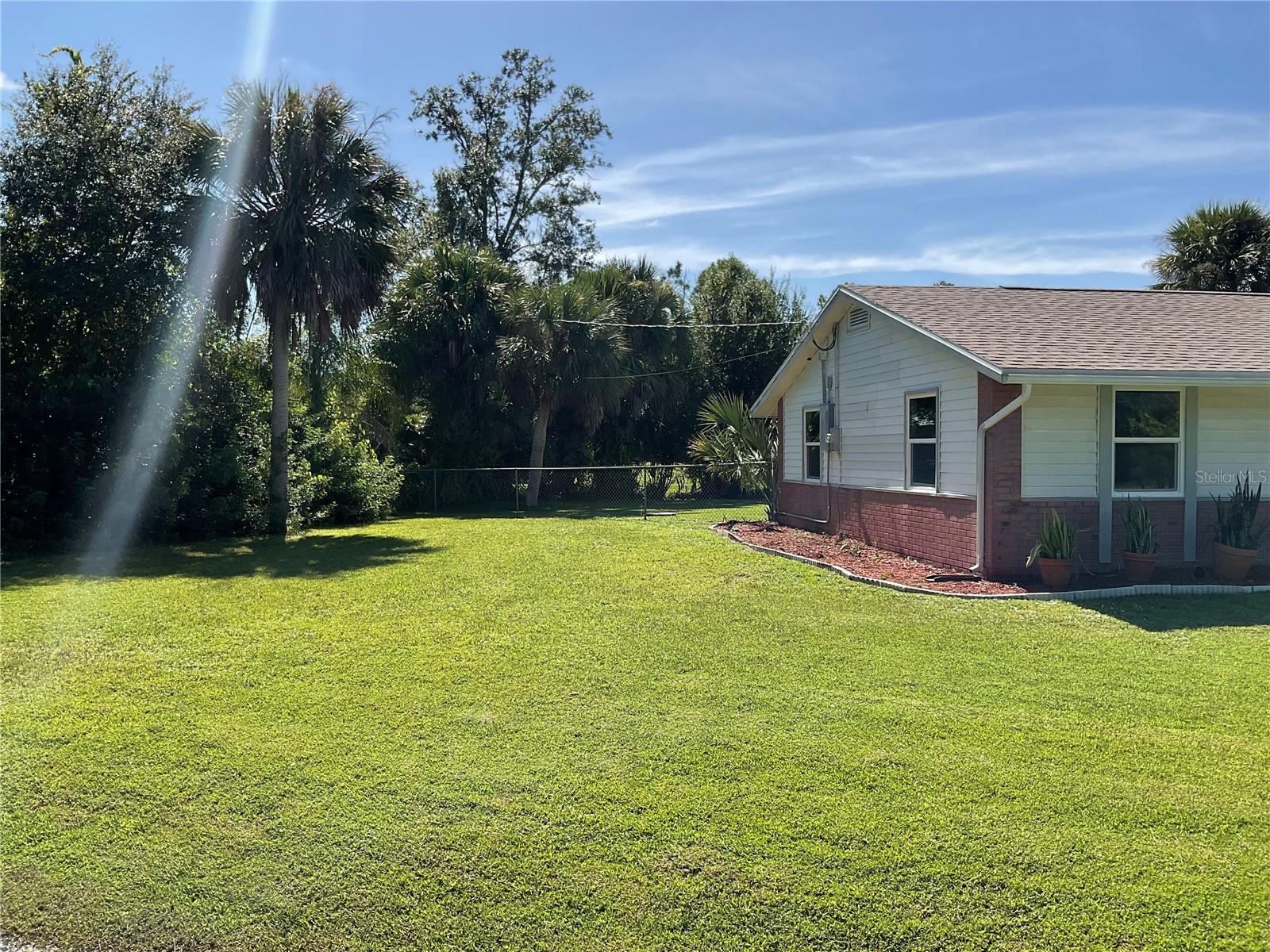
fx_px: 1064
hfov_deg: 61.7
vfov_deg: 48.2
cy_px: 476
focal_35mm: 29
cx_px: 635
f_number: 1.8
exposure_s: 1/1912
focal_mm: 3
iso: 16
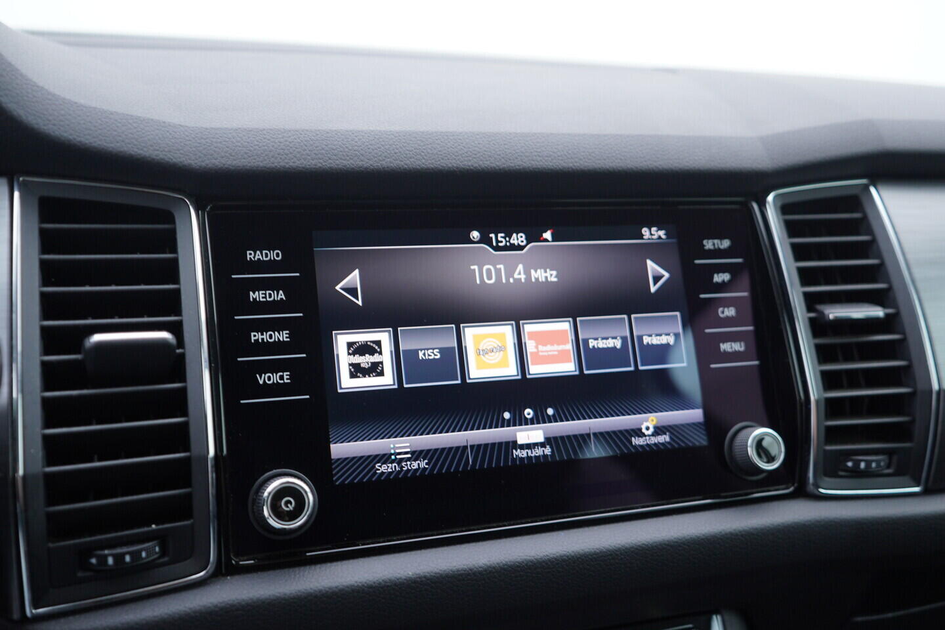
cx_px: 472
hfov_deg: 53.1
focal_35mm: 36
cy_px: 315
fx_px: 945
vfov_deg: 36.9
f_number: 2.8
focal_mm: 24
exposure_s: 1/40
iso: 160
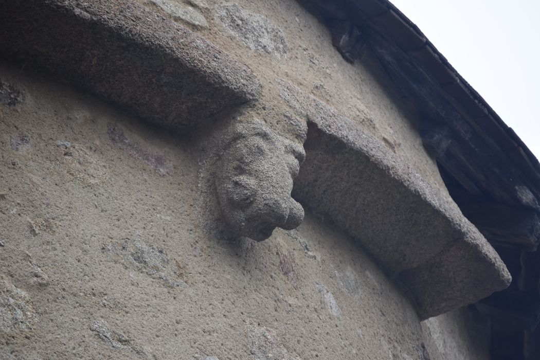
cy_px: 180
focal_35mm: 278
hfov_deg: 7.4
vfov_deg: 5.0
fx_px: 4162
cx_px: 270
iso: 560
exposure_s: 1/1000
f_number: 5.6
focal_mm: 185
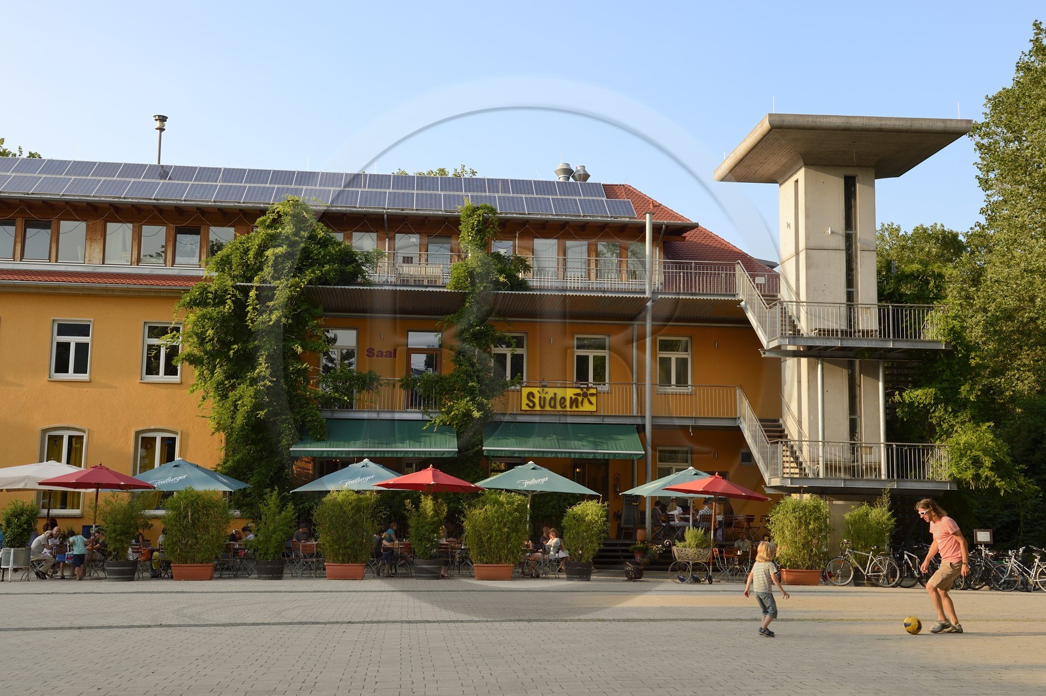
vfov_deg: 31.9
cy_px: 348
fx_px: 1220
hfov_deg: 46.4
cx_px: 523
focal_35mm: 42
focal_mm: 42
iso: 200
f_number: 8
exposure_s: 1/160
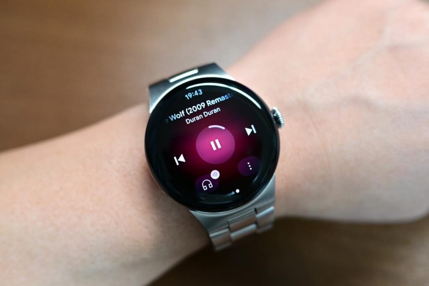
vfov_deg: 36.9
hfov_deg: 53.1
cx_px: 214
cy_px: 143
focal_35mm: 36
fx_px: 429
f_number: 2.2
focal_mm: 24
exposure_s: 1/100
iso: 800
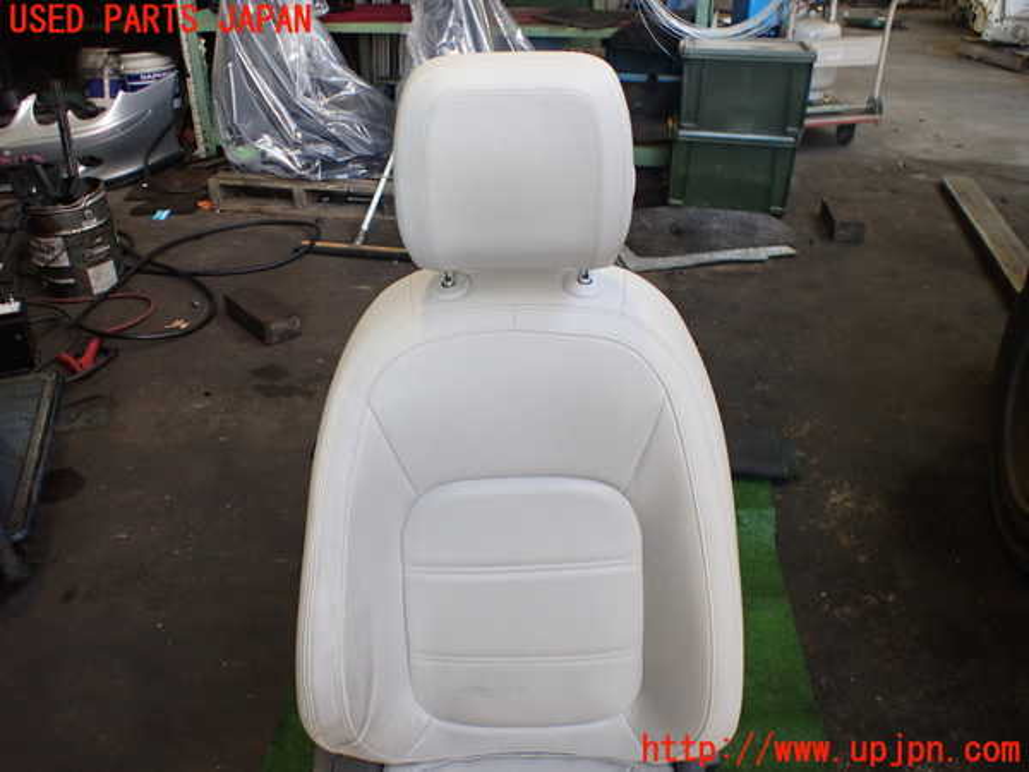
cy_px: 386
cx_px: 514
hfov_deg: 60.0
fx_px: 892
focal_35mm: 30
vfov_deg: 46.8
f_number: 2.3
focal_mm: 5.4
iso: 250
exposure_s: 1/125
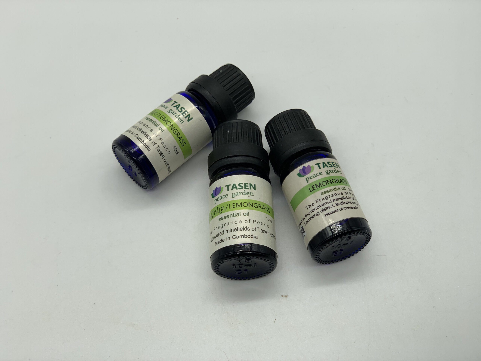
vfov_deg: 28.0
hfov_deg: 36.8
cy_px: 180
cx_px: 240
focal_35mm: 52
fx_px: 723
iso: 16
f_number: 2.4
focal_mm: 6
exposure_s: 1/134
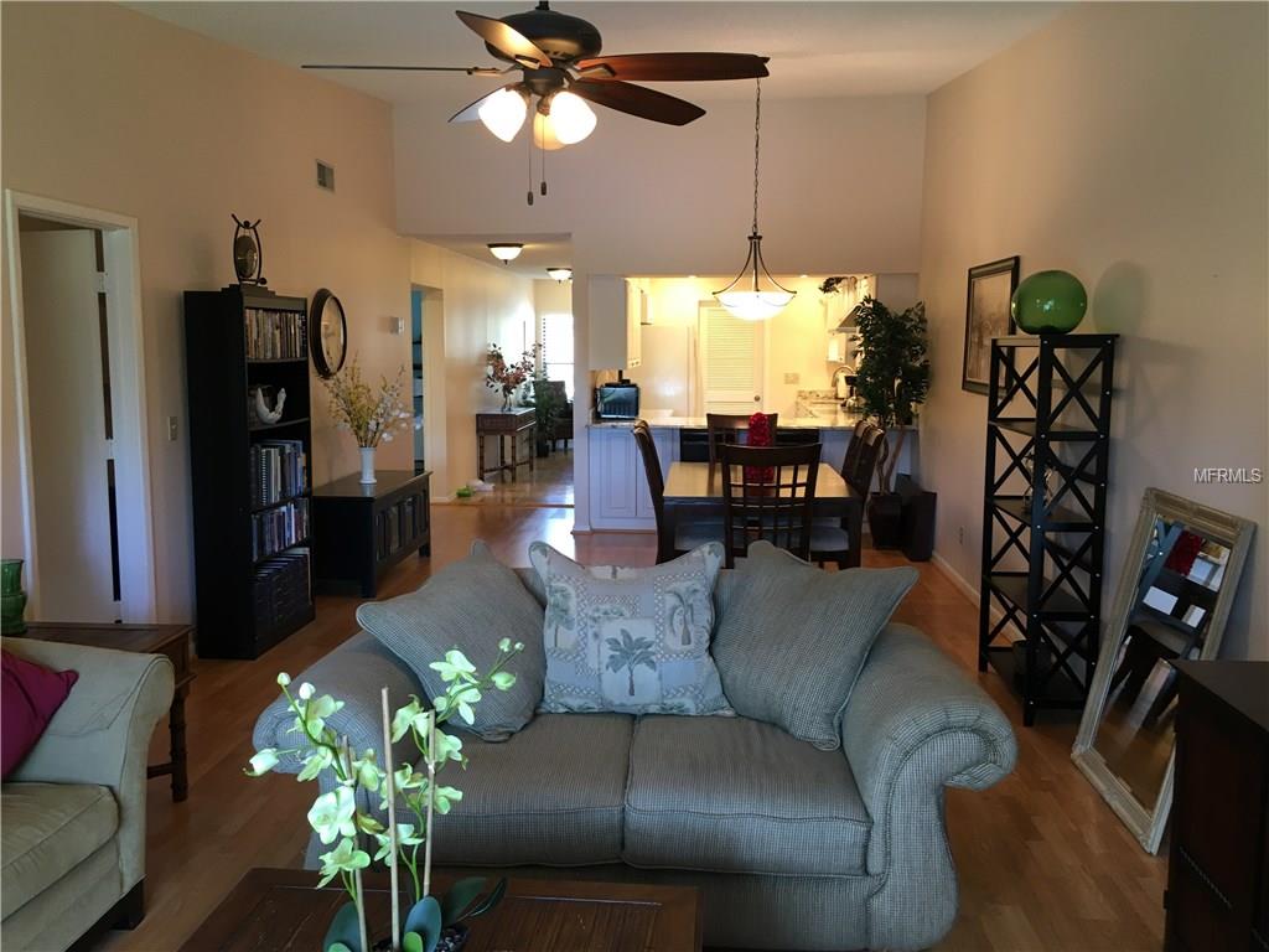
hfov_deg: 61.7
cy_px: 476
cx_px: 634
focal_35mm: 29
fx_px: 1063
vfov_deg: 48.2
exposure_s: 1/30
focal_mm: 4.15
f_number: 2.2
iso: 80
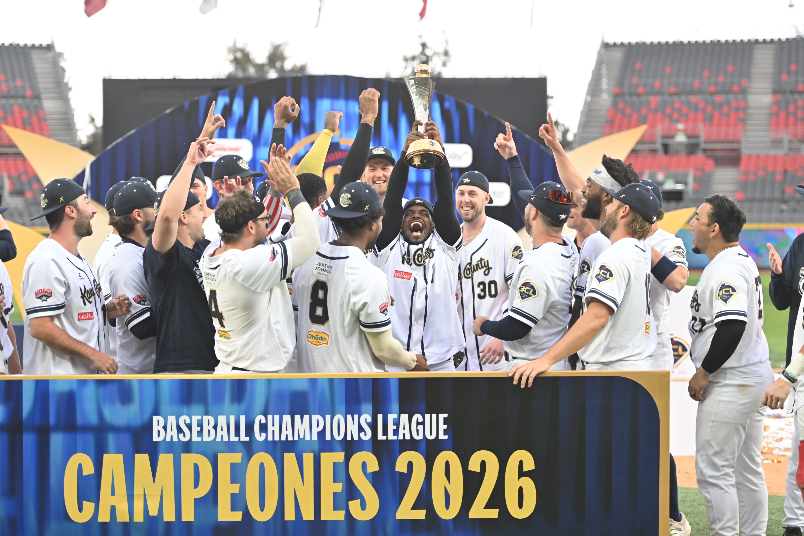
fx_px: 2010
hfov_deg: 22.6
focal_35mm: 90
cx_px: 402
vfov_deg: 15.2
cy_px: 268
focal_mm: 90
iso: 1600
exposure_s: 1/1000
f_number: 2.8
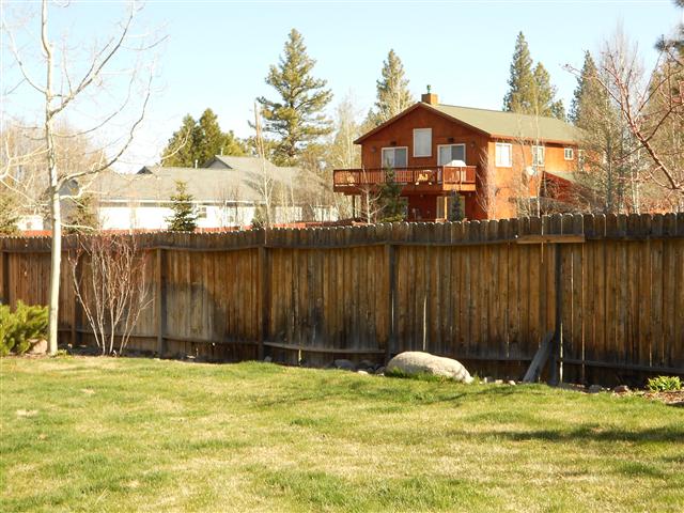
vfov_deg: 22.3
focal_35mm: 66
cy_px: 256
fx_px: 1304
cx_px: 342
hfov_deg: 29.4
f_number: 5.3
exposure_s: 1/160
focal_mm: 11.6
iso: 80
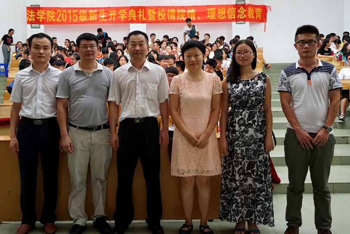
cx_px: 175
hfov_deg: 59.5
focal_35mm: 32
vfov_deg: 41.8
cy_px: 117
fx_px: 306
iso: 1250
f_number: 4
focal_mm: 21
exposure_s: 1/60
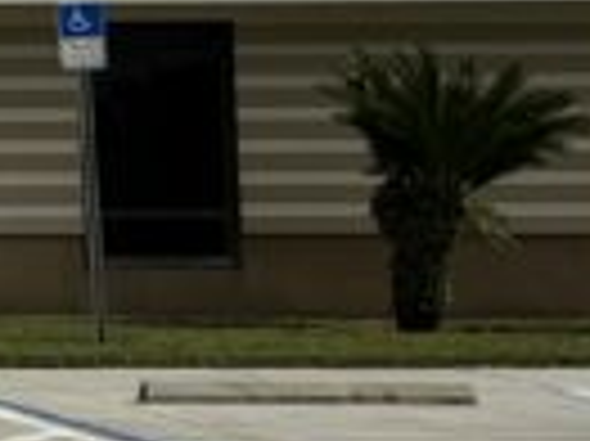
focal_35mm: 188
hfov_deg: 8.3
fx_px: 3201
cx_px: -1383
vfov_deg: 7.8
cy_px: -90
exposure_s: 1/10417
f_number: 1.78
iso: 80
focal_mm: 6.86
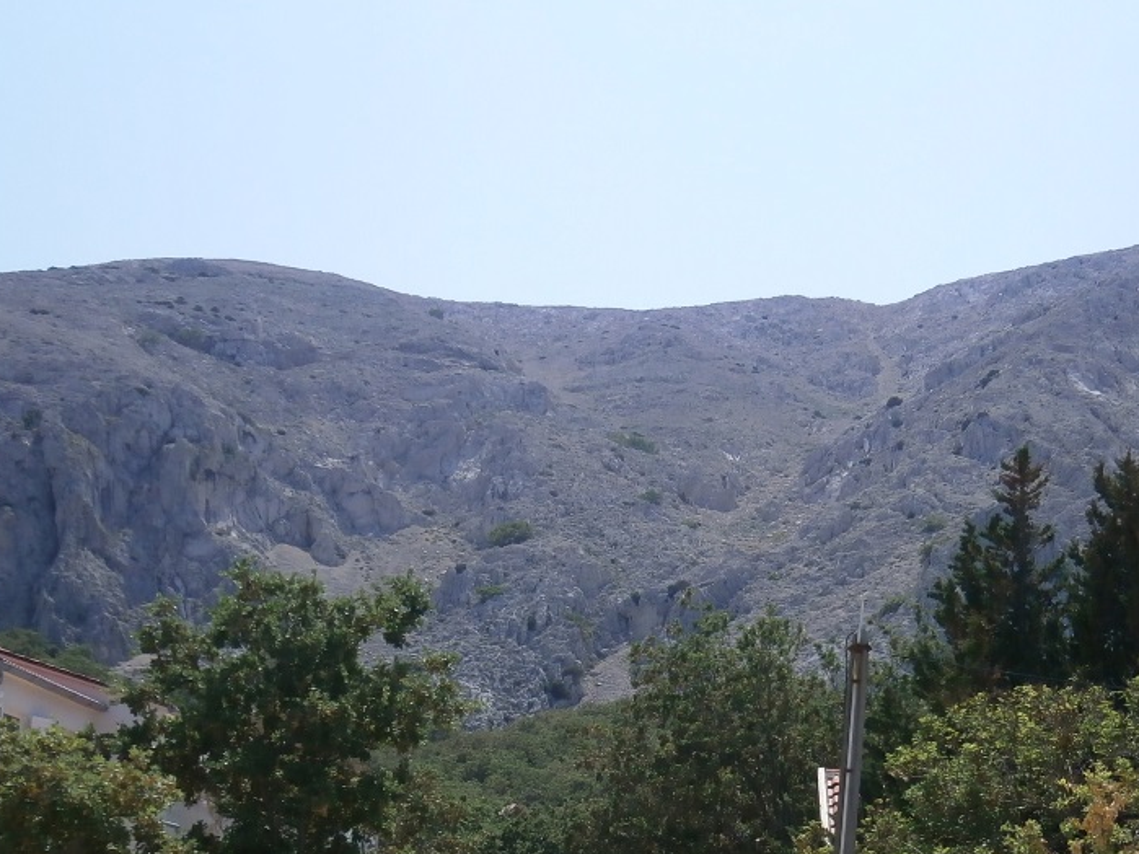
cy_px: 742
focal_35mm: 55
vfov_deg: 25.8
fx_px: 1809
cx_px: 650
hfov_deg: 34.9
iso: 80
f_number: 8.3
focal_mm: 5.5
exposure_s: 1/200
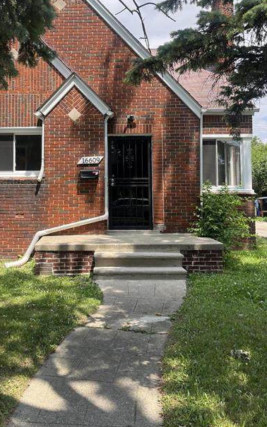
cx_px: 99
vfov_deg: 54.8
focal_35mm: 35
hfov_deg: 36.1
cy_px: 162
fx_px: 408
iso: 50
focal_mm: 5.1
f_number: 1.6
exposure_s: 1/1422
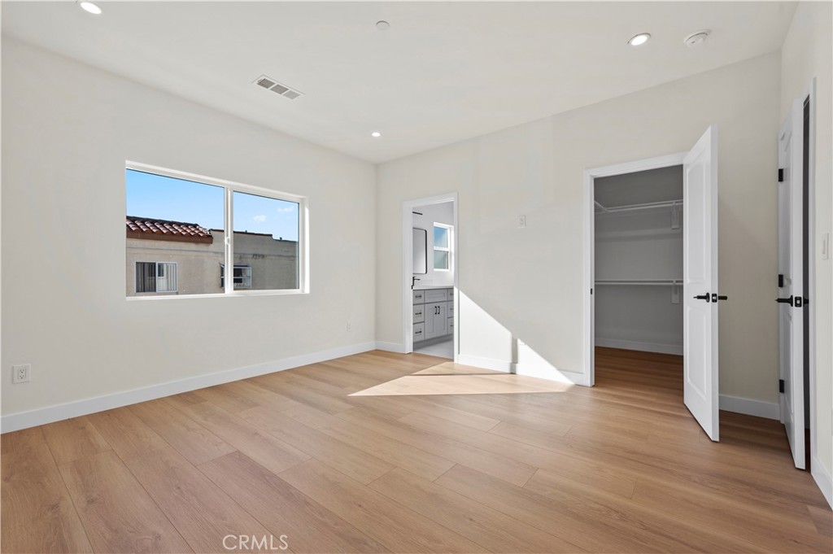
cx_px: 416
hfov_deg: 100.4
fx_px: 347
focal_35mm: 15
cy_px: 277
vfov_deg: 77.2
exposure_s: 1/50
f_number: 10
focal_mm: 15
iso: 320
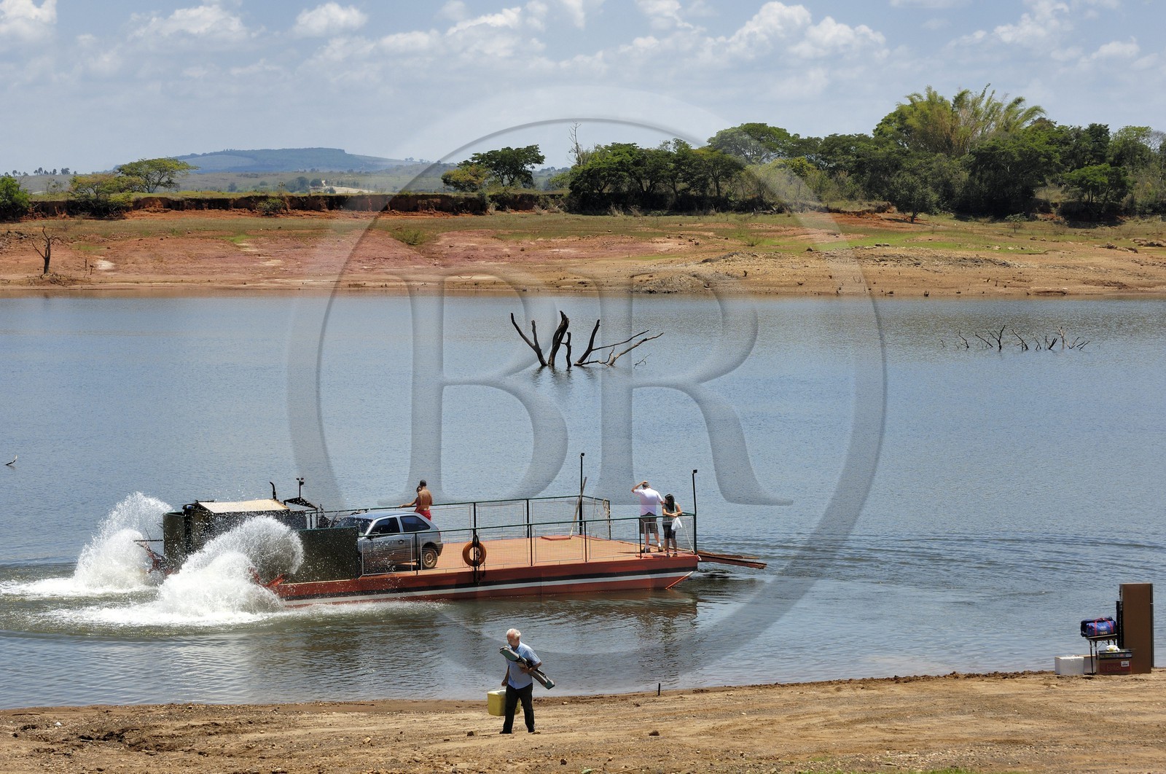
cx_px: 583
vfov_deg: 11.7
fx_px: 3784
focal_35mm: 117
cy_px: 387
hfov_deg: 17.5
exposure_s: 1/400
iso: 100
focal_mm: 78
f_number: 7.1
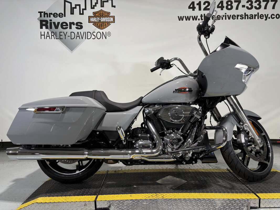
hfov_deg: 67.3
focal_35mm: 26
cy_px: 105
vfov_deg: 53.1
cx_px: 140
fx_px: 210
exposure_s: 1/120
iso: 40
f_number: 1.6
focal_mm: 5.96
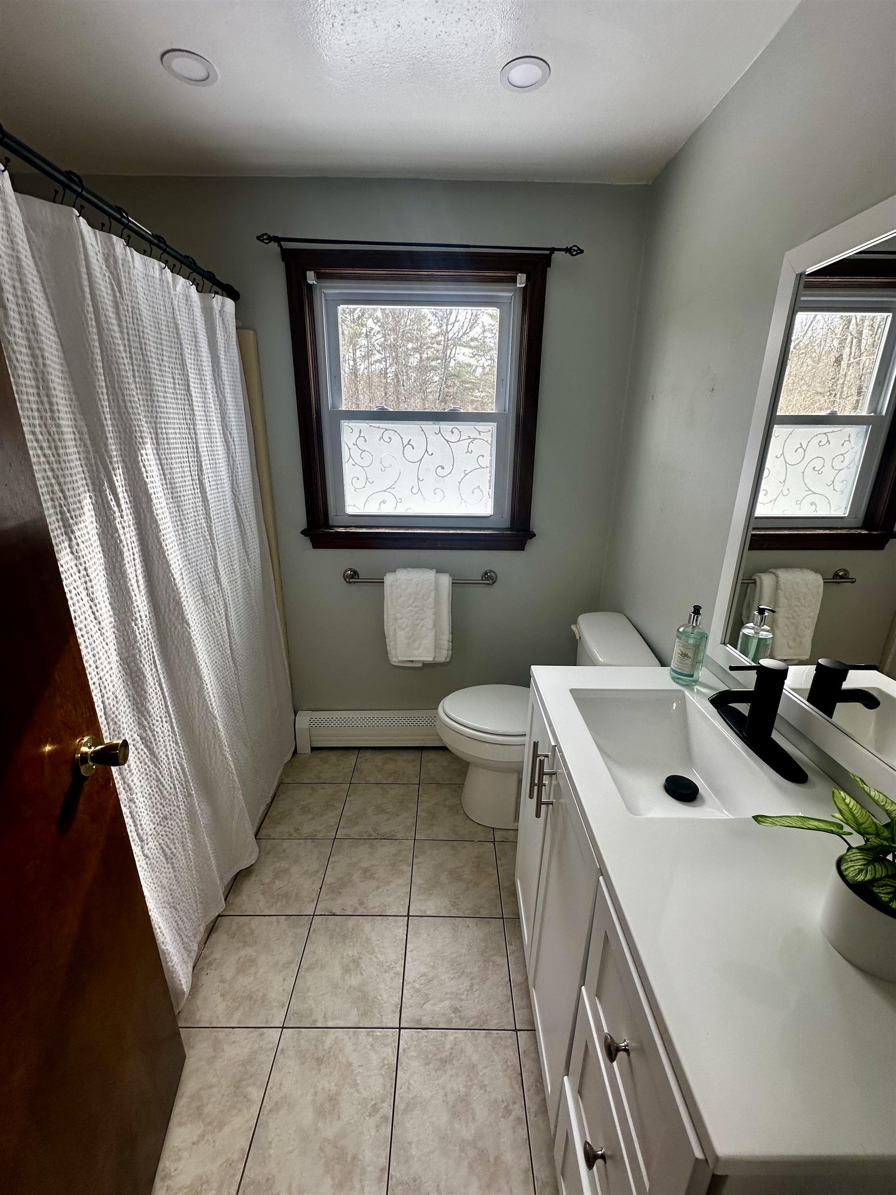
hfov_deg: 85.7
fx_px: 483
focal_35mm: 14
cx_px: 448
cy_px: 598
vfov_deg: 102.1
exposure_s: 1/99
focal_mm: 2.22
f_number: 2.2
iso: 64
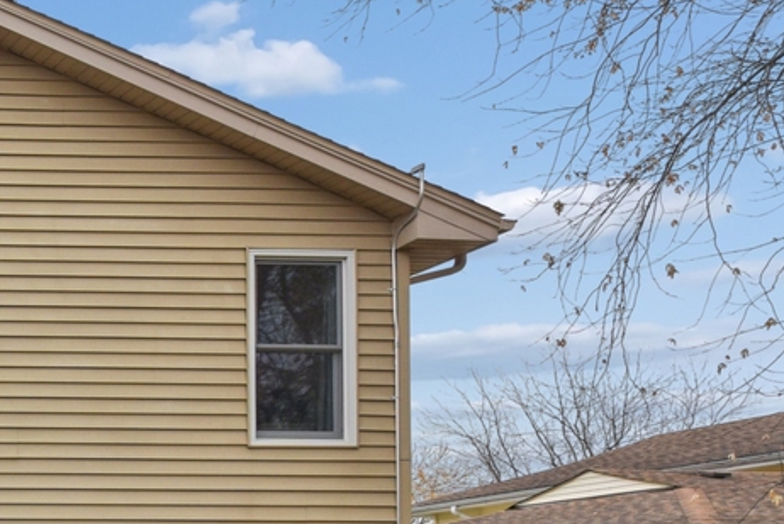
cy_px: 631
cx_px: -494
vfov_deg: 24.9
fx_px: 1068
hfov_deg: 25.3
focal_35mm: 49
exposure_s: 1/250
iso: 400
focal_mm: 14
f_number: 8
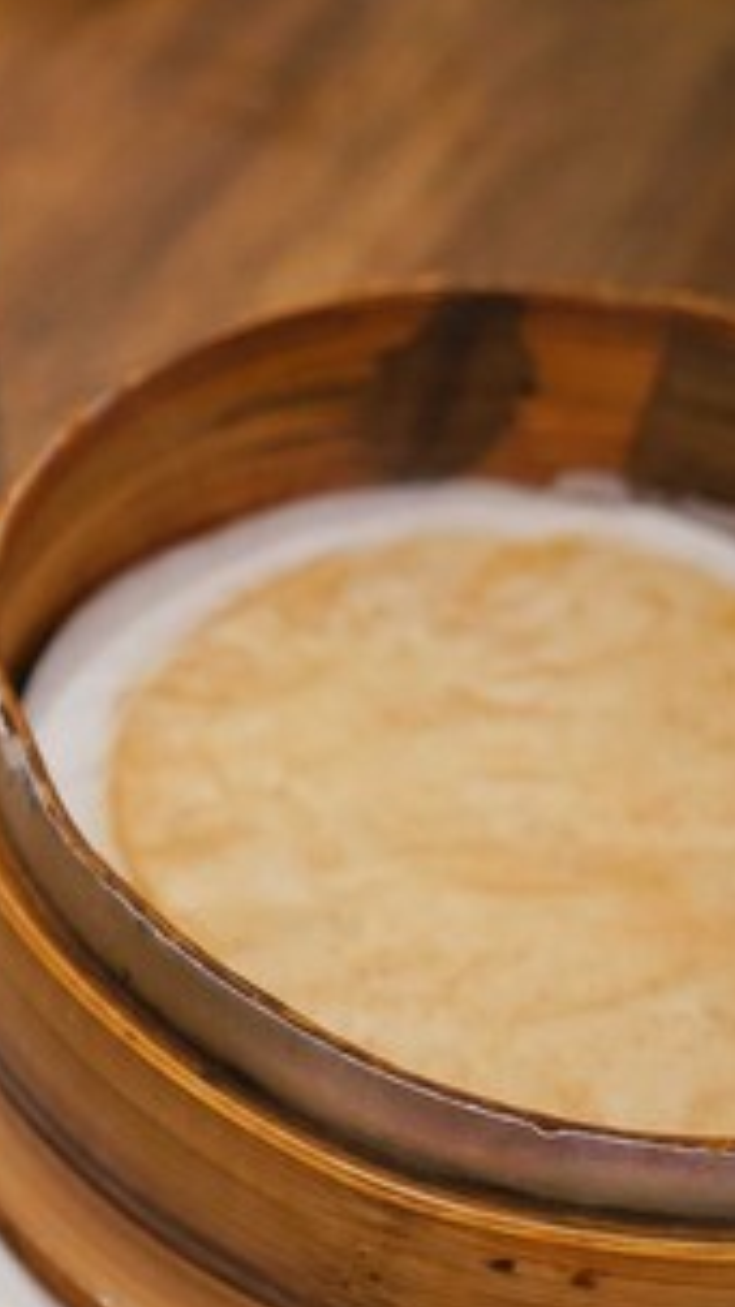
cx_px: -714
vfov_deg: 17.9
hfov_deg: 9.5
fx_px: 4158
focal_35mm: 120
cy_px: 636
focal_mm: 41
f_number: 2.8
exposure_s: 1/50
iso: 400
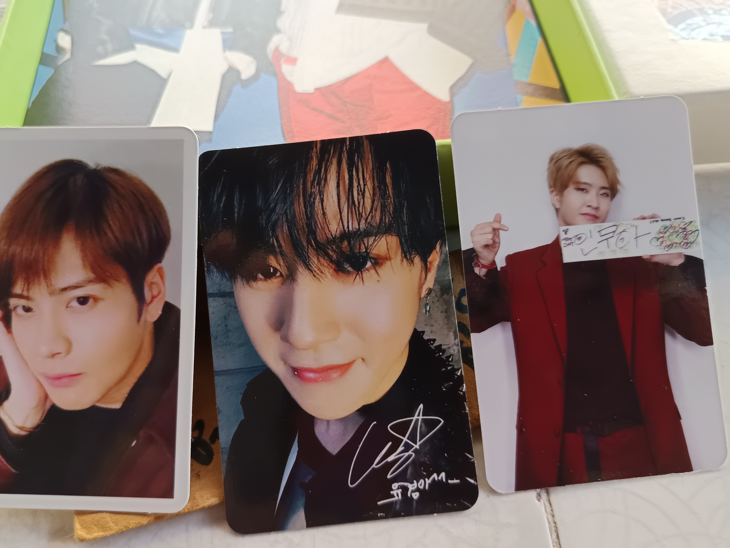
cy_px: 283
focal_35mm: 28
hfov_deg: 63.3
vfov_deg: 49.7
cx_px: 330
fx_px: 590
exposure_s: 1/50
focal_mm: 5.31
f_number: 1.7
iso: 404
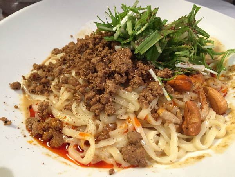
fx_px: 197
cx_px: 118
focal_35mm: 29
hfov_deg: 61.7
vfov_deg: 48.2
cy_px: 88
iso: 160
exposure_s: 1/30
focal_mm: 4.15
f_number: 2.2
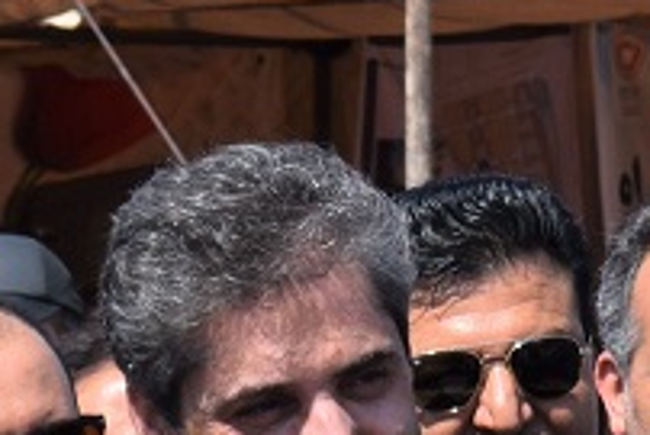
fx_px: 5728
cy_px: 896
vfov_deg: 4.3
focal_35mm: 317
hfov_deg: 6.3
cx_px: 1268
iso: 200
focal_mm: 38
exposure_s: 1/400
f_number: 10
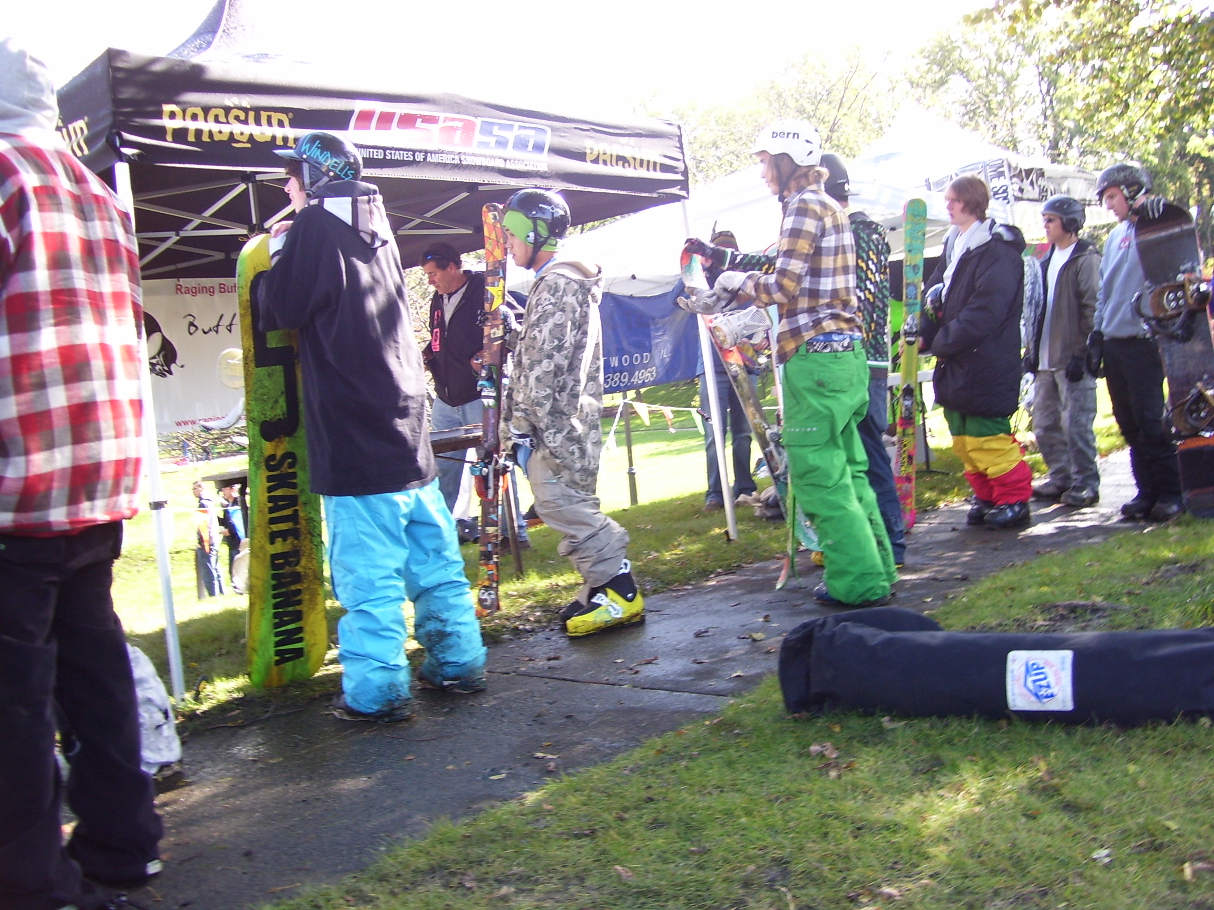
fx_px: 1263
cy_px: 455
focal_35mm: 36
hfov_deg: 51.4
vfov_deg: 39.7
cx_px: 607
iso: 80
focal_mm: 6
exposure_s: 1/125
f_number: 2.7
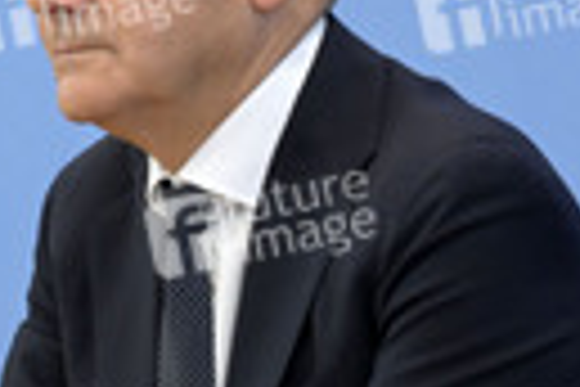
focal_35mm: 332
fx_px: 5348
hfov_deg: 6.1
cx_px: -308
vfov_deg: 4.1
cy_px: 112
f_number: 5
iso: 3200
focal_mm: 95
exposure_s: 1/500
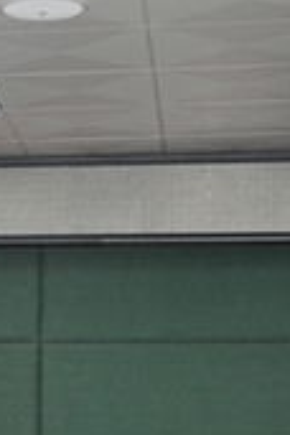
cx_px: -150
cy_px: 296
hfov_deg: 9.5
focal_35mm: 140
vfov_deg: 14.6
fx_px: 1692
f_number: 4.2
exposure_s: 1/60
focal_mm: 32
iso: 800
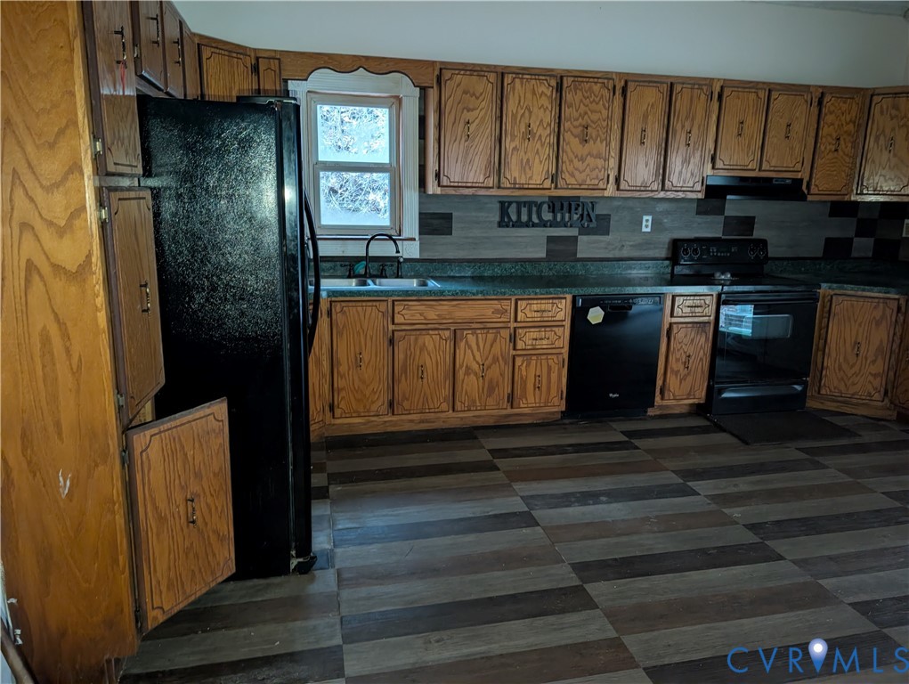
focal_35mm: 24
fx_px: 631
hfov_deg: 71.5
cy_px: 342
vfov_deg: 56.9
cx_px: 454
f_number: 1.68
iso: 746
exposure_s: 1/30.1
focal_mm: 6.9
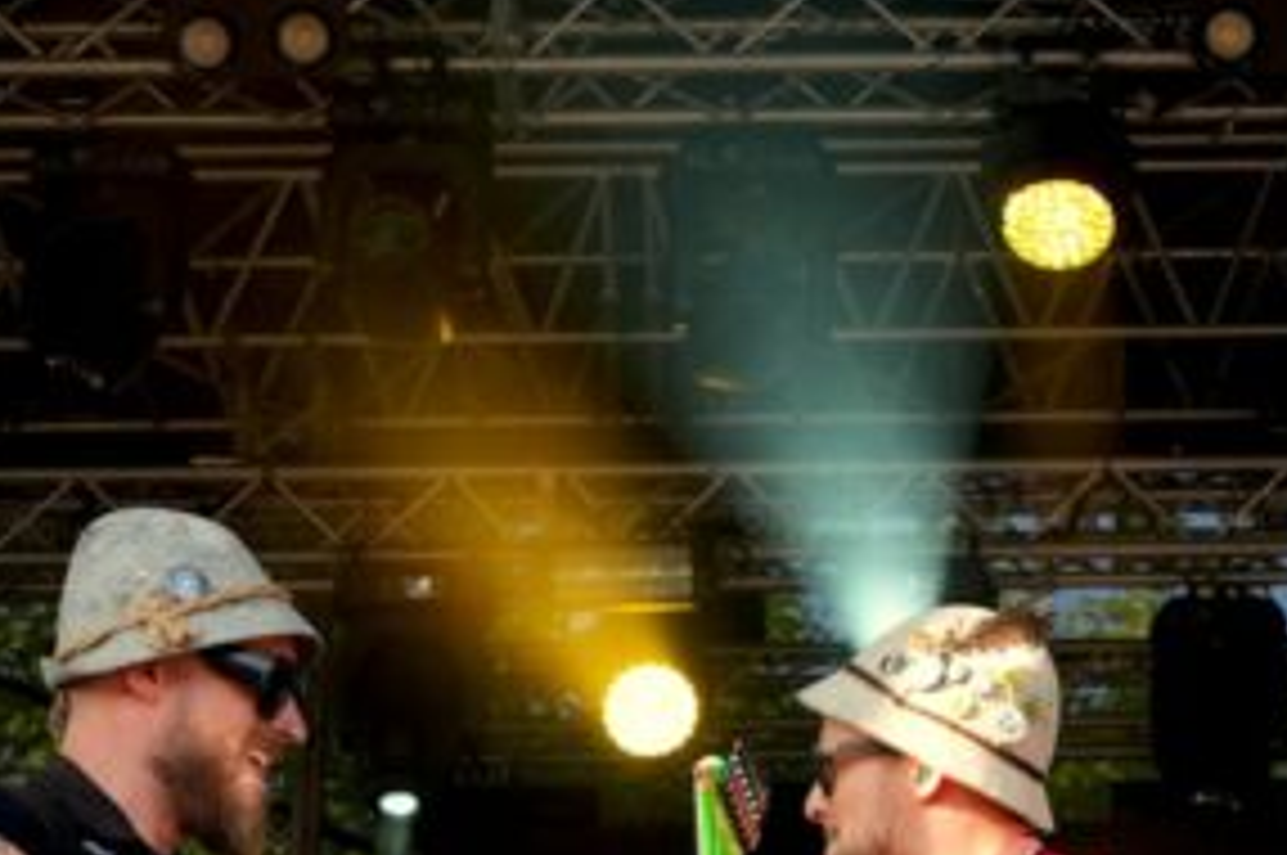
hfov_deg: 16.8
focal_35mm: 121
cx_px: 1053
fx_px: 4321
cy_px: 792
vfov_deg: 11.2
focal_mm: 30
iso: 100
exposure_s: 1/80
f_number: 5
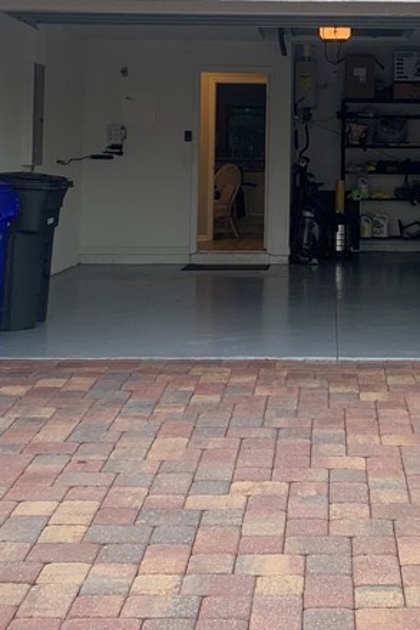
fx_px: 1103
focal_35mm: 63
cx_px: 347
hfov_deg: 21.2
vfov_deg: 30.9
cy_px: 102
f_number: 1.8
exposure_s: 1/191
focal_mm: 4.25
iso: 25
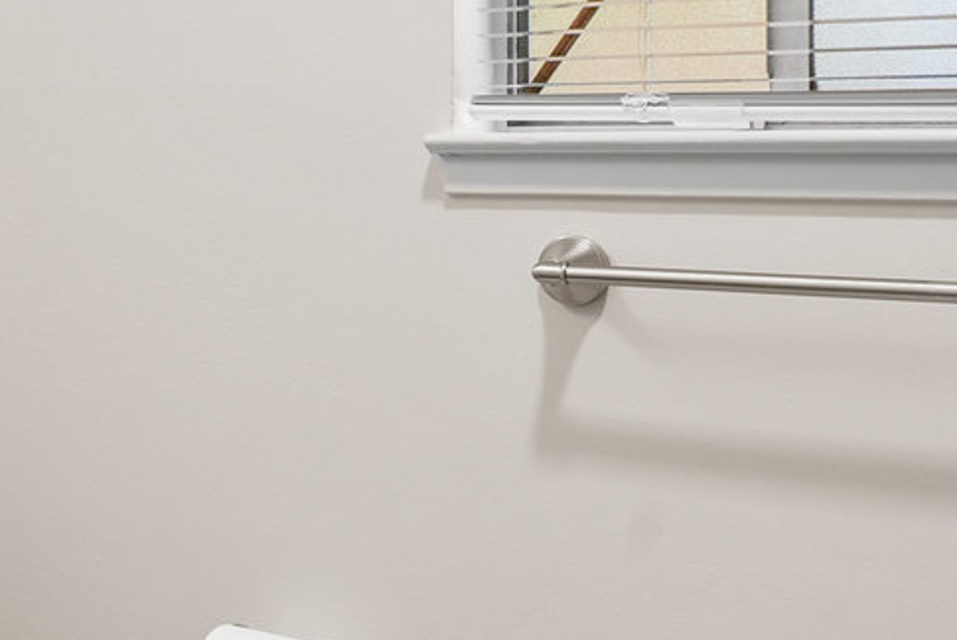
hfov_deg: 28.8
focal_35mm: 66
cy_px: 119
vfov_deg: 20.4
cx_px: 24
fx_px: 1755
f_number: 9
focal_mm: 16
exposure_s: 1/6
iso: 400
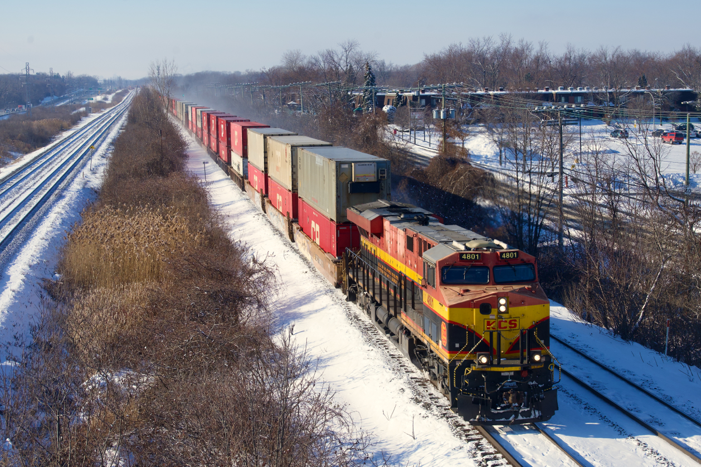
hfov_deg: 33.9
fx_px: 1148
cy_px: 235
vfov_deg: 23.0
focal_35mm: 59
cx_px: 355
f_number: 8
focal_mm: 58
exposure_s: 1/1000
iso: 250
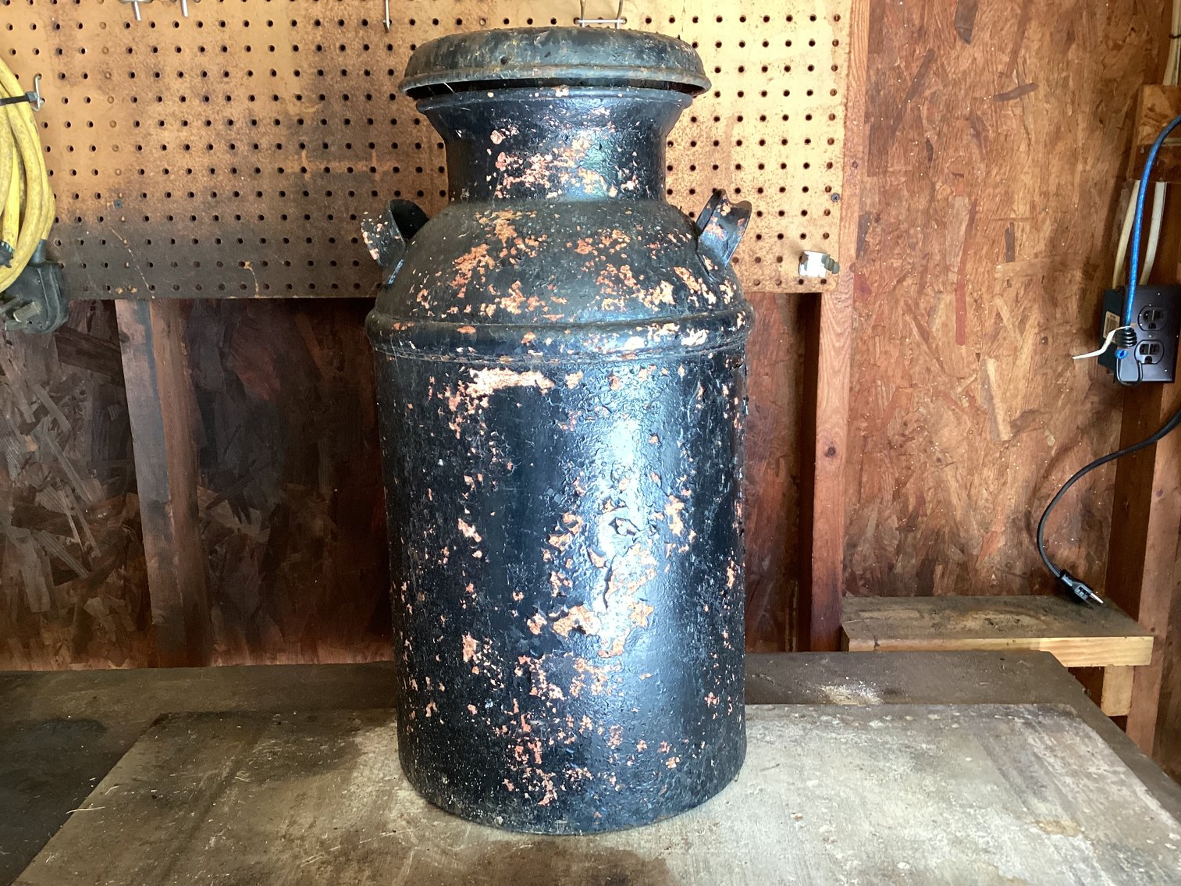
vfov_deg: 45.4
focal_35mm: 31
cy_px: 443
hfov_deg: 58.3
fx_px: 1058
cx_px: 590
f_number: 2.4
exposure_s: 1/50
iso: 200
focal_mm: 3.3
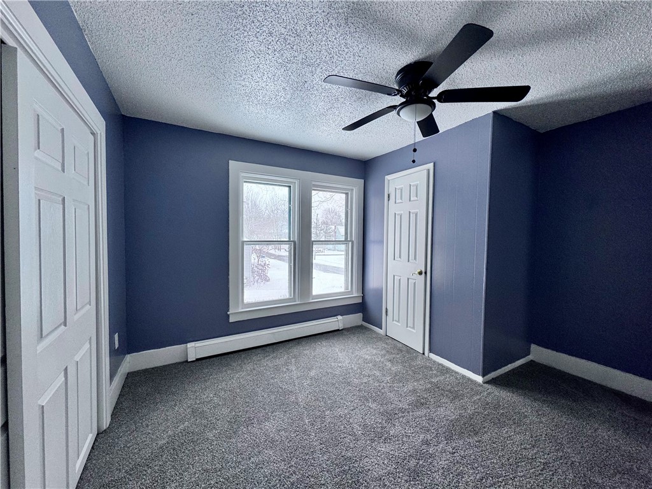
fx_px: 264
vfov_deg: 85.7
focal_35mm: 14
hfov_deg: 102.1
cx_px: 326
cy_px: 244
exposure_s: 1/99
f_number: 2.2
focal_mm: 2.22
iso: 125
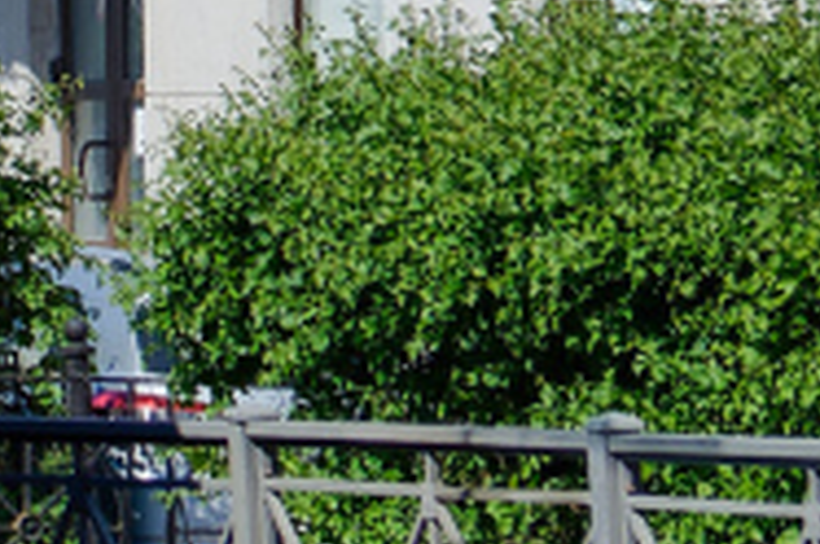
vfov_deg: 1.5
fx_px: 20351
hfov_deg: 2.3
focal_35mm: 895
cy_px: -485
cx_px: -1478
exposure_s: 1/640
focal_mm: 86
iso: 100
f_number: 7.1
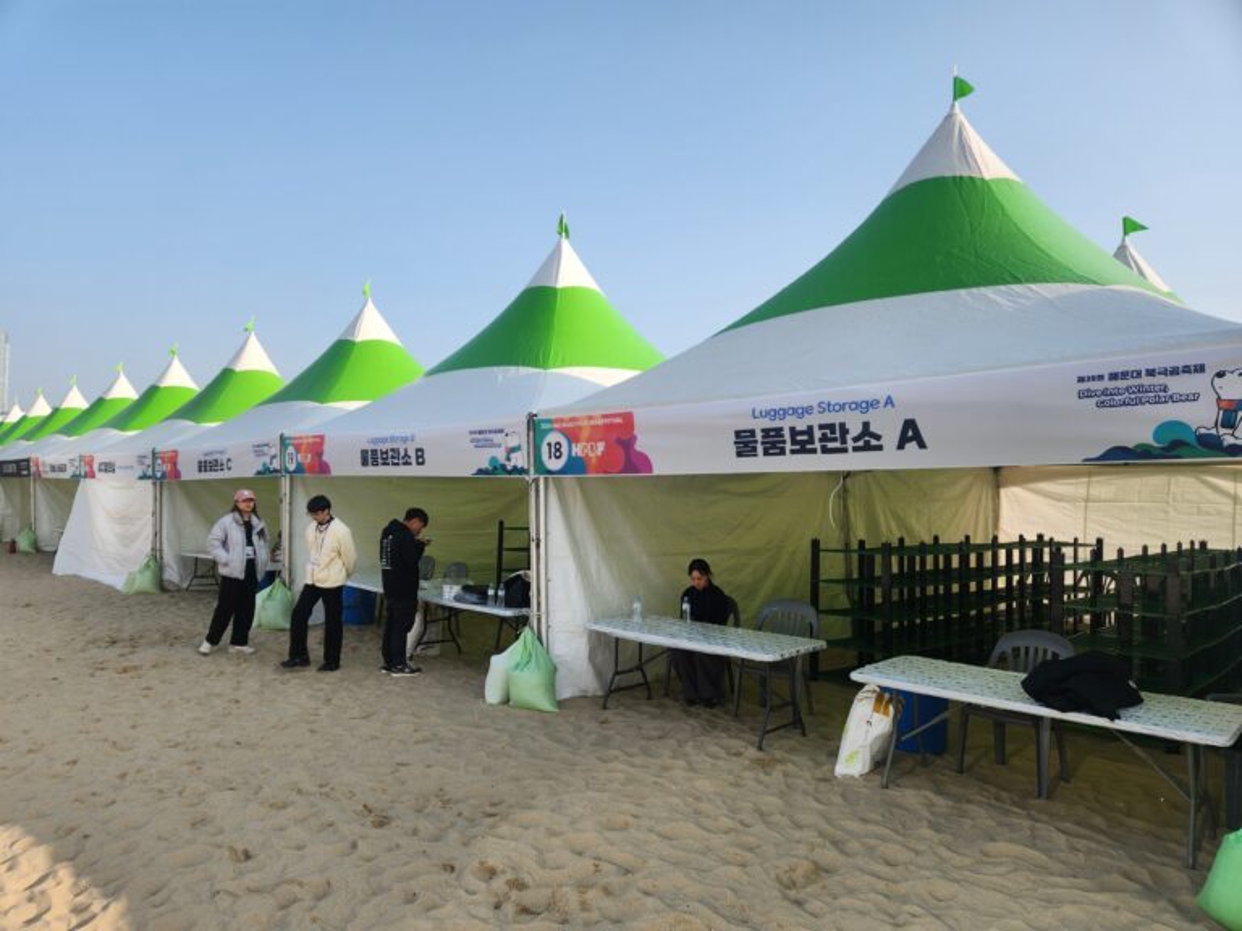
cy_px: 466
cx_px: 621
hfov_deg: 73.9
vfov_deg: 58.9
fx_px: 825
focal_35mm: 23
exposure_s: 1/1000
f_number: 1.8
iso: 20
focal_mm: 5.4
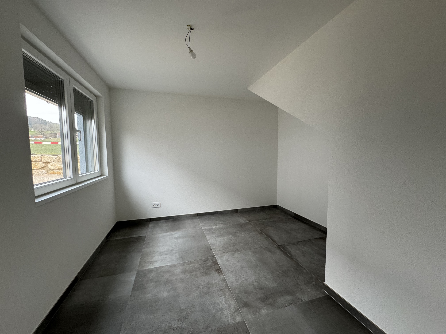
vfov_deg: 85.7
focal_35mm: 14
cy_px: 167
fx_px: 180
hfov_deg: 102.1
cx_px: 223
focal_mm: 2.22
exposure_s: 1/100
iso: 200
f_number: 2.2
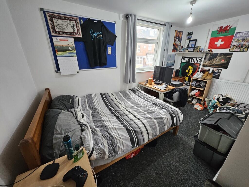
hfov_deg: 106.2
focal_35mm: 13
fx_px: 94
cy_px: 94
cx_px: 124
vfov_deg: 89.9
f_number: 2.2
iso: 320
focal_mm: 1.7
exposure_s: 1/33
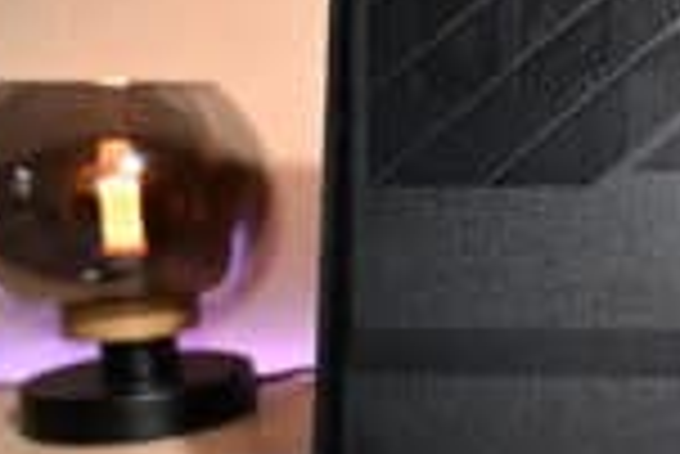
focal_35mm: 62
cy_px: 265
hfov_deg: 28.3
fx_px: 1172
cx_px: 811
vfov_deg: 21.9
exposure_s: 1/25
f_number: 4
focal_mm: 24
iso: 125
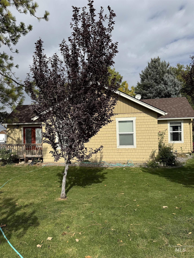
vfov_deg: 71.6
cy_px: 129
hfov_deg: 56.8
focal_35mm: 24
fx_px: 179
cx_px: 97
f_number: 1.78
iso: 80
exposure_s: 1/7092
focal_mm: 6.76
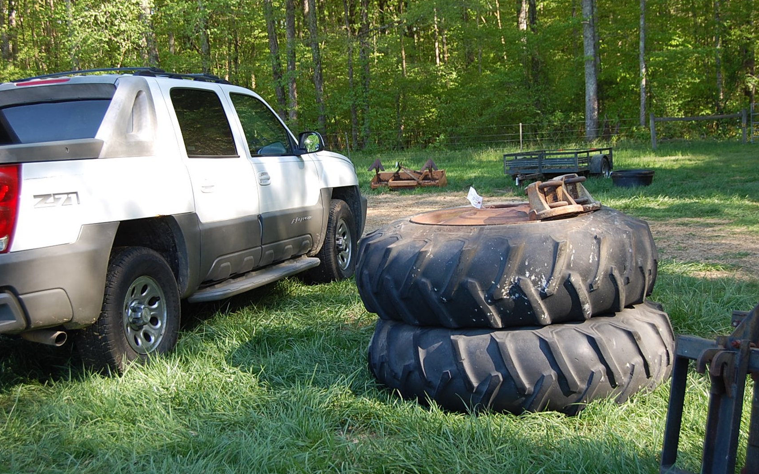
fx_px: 983
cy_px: 237
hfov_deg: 42.2
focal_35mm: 48
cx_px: 379
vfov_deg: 27.1
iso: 250
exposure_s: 1/125
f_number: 5.6
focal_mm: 31
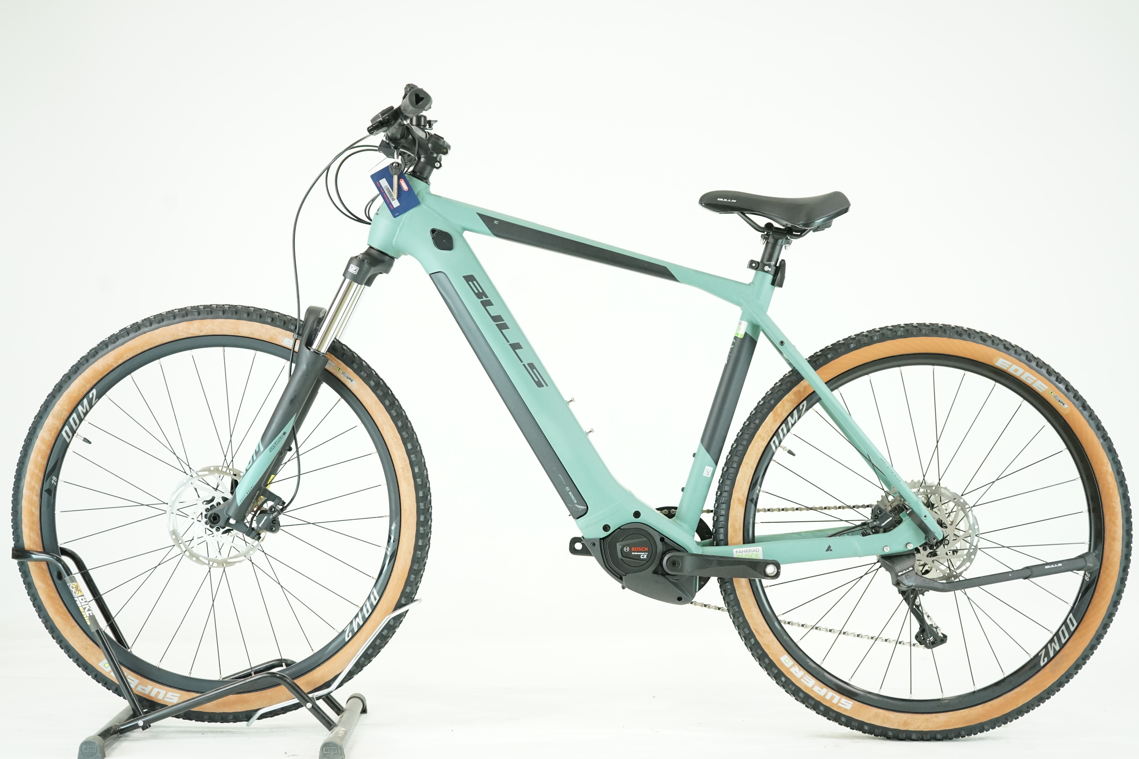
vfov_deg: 26.5
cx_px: 570
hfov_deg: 38.9
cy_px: 380
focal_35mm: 51
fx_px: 1613
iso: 2500
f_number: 5
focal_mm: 51
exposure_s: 1/200
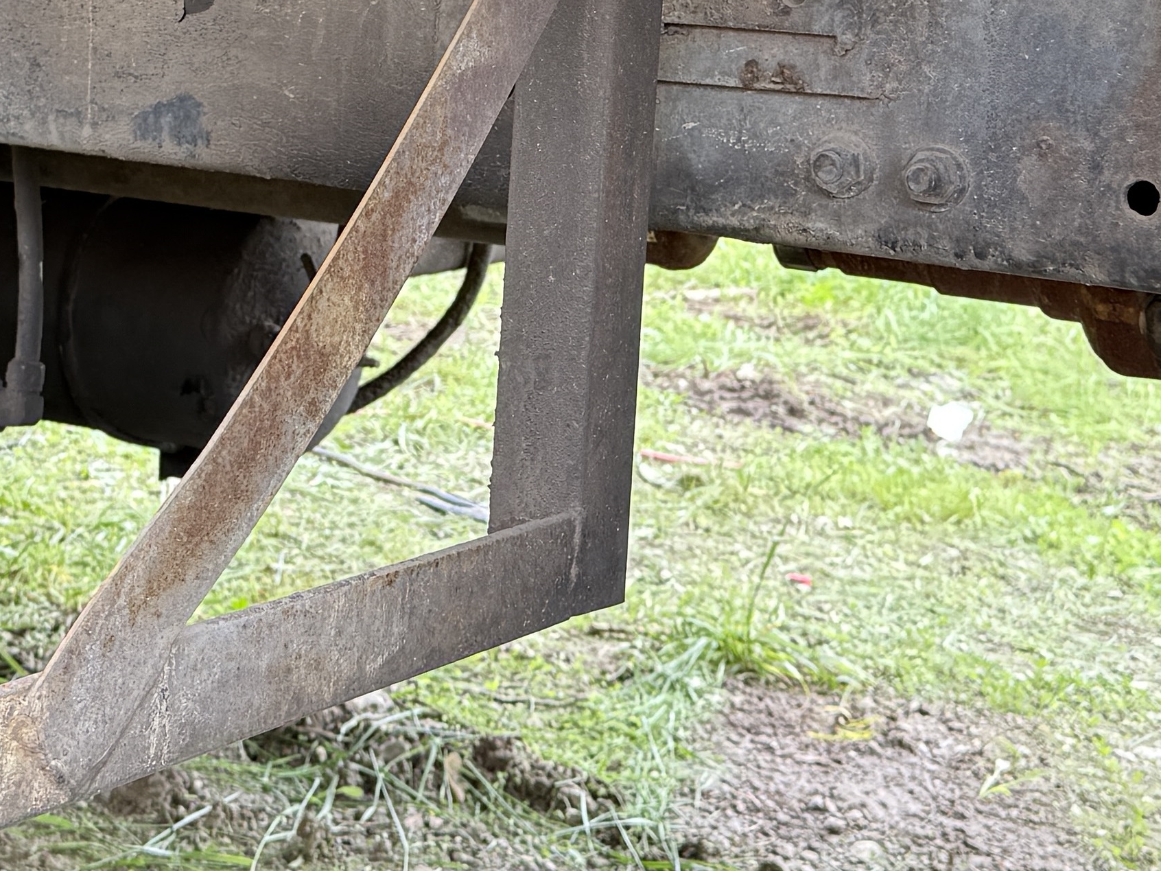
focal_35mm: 81
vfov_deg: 17.8
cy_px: 18
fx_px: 2717
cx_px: 353
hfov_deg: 24.0
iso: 80
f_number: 1.78
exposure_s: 1/183
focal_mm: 6.76
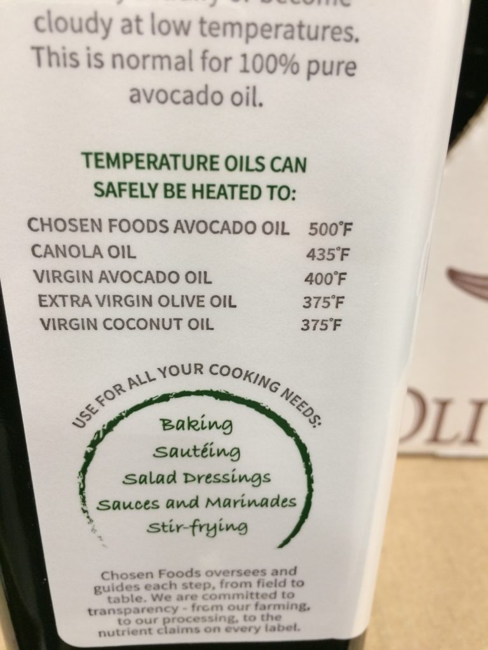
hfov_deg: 48.2
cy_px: 325
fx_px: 545
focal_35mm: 29
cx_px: 244
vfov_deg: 61.7
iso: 100
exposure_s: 1/33
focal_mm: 4.15
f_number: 2.2
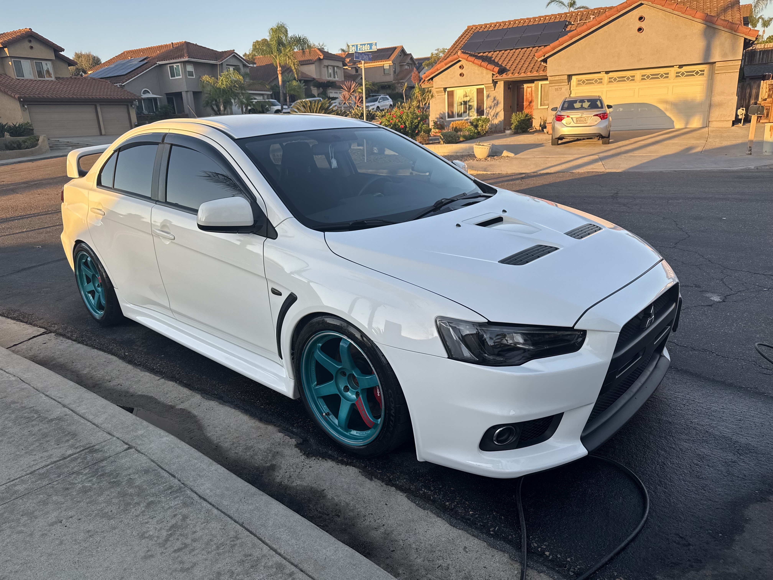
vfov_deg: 56.8
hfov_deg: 71.6
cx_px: 386
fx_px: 536
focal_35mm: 24
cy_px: 290
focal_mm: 6.76
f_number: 1.78
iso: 80
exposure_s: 1/683
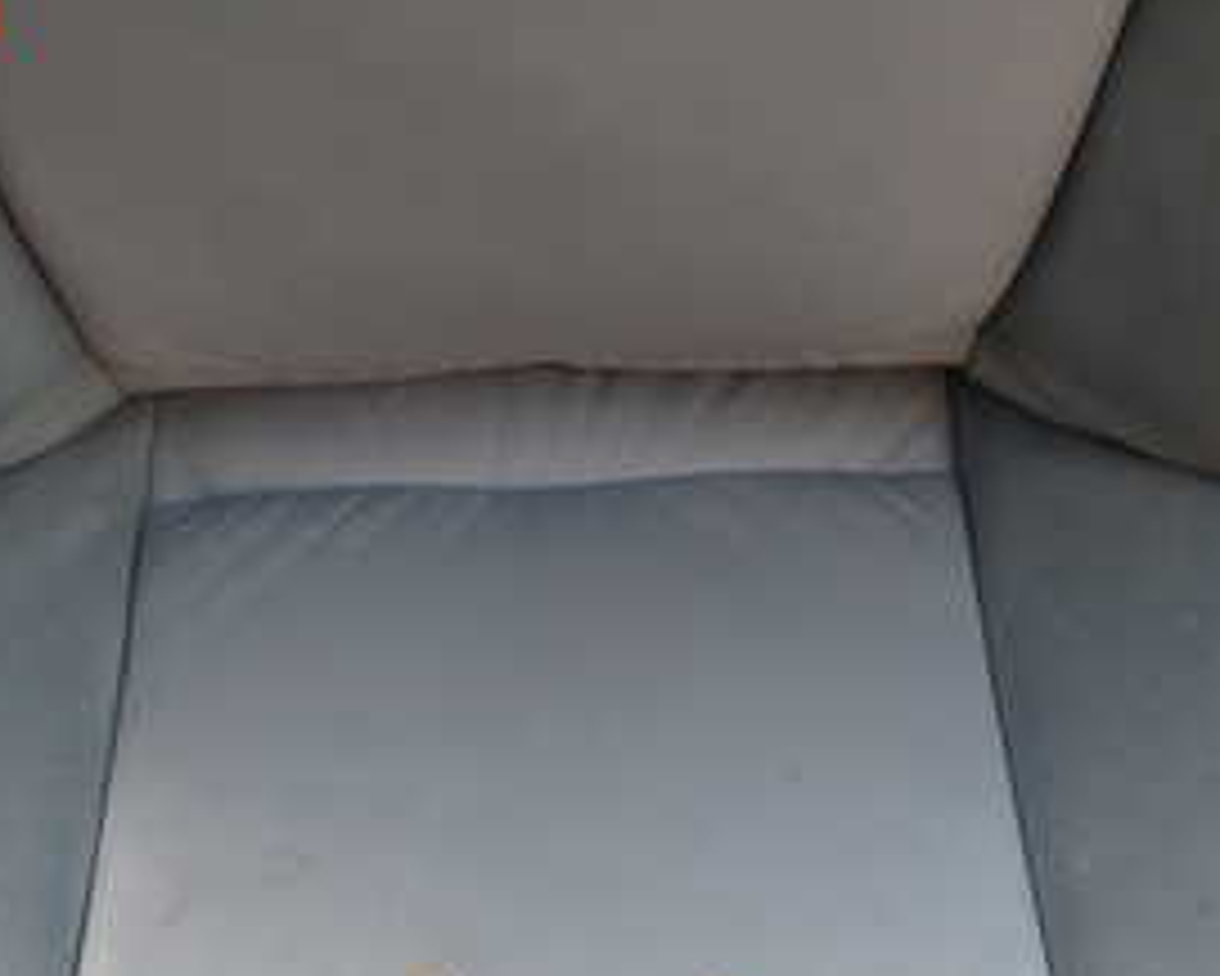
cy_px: 967
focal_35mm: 54
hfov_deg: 34.7
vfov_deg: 26.7
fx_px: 1950
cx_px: 531
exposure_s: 1/60
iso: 160
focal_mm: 4.5
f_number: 2
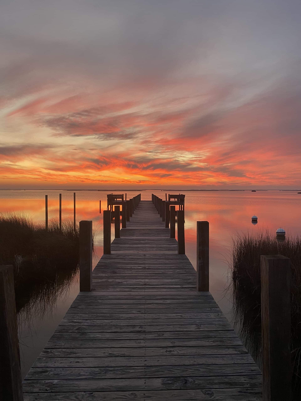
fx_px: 301
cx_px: 150
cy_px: 200
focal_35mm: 26
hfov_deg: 53.1
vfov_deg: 67.3
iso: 125
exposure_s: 1/95
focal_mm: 4.25
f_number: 1.8
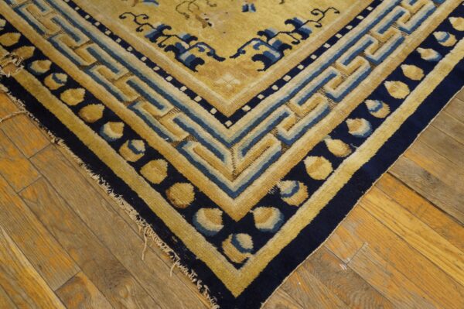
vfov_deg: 39.9
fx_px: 425
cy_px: 154
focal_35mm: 33
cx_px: 232
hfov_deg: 57.3
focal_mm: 22
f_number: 4
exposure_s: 1/60
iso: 640
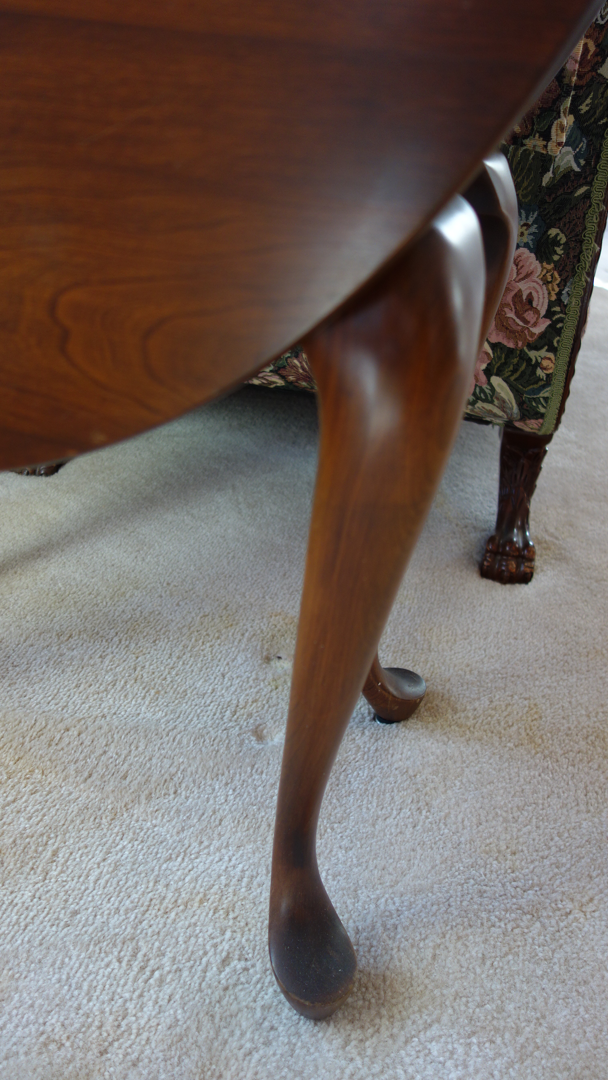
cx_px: 318
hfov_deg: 38.9
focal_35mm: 30
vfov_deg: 64.3
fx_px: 860
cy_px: 540
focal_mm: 10.4
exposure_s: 1/30
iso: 160
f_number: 1.8
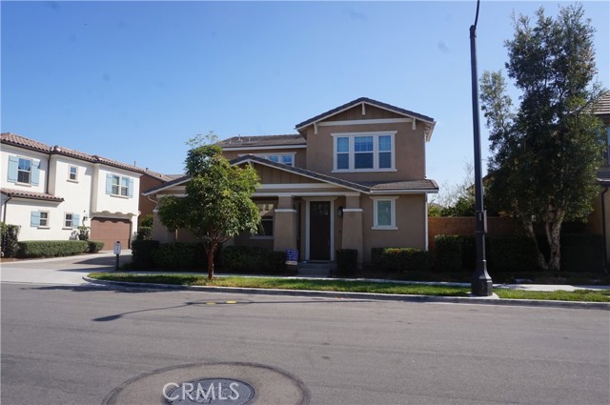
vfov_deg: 53.0
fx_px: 406
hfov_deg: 73.8
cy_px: 202
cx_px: 305
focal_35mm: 24
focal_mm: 16
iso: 100
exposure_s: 1/80
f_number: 14
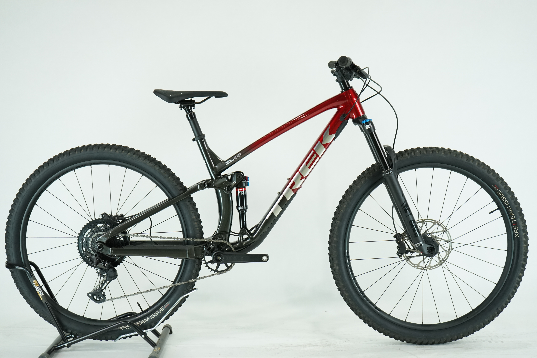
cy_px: 179
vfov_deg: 23.4
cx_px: 268
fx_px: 865
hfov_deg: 34.5
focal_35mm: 58
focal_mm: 58
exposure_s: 1/200
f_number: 5.6
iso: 1600
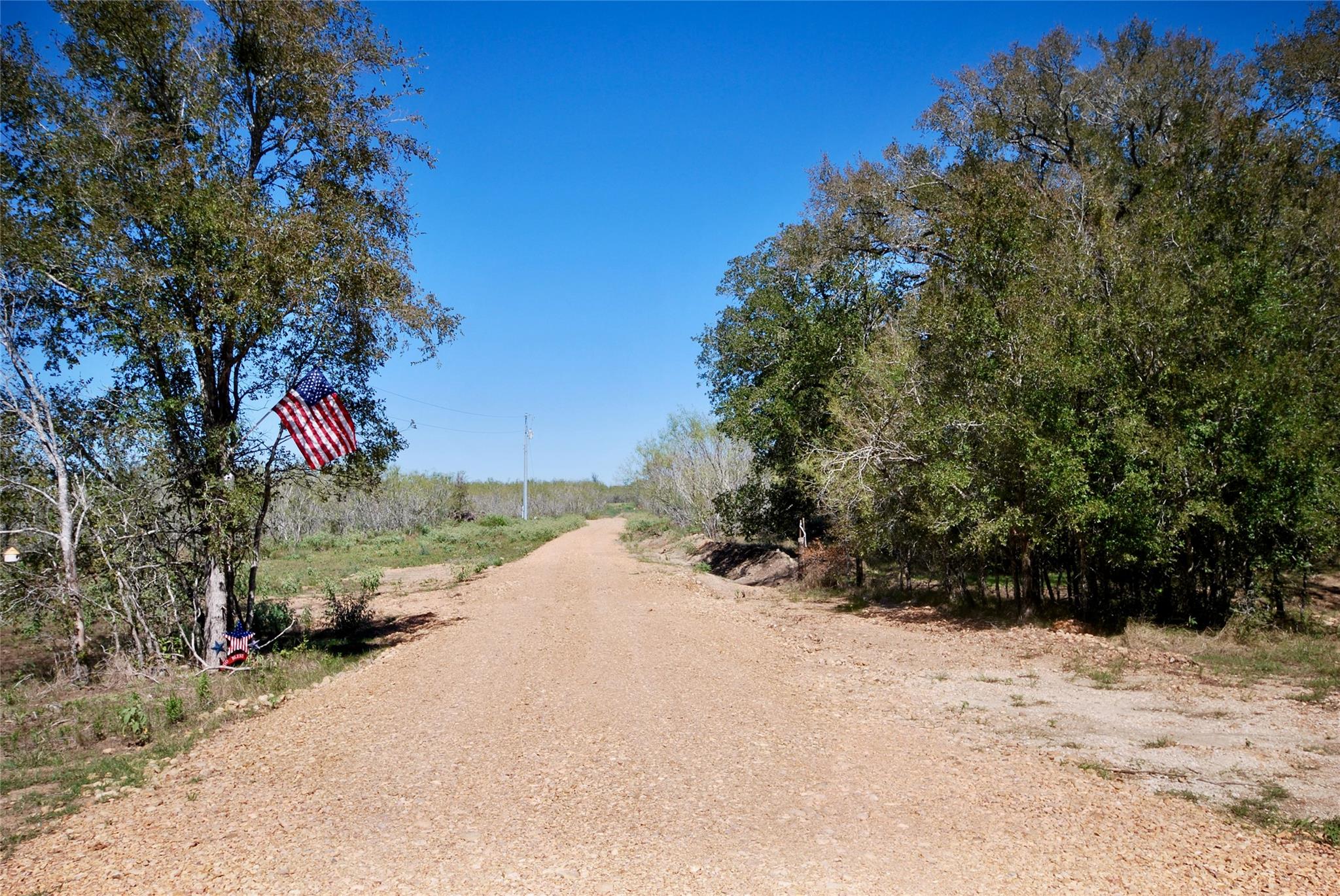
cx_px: 670
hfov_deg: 61.9
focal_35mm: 30
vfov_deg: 43.7
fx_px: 1118
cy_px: 448
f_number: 8
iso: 100
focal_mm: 20
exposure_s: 1/250
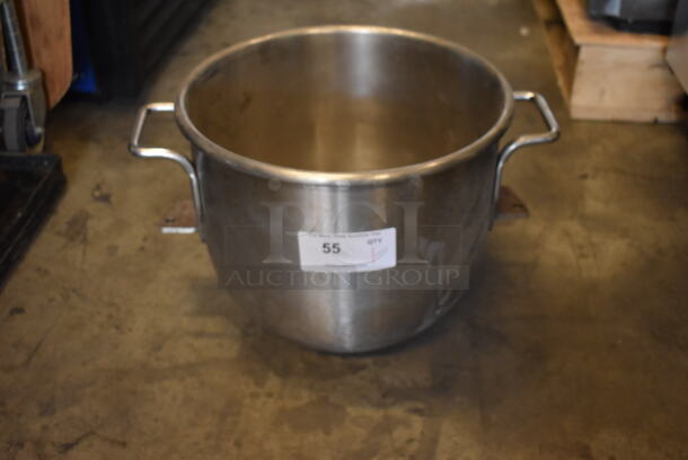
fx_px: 803
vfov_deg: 32.0
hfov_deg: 46.4
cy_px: 230
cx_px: 344
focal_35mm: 42
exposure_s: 1/125
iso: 2500
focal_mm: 28
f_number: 4.2
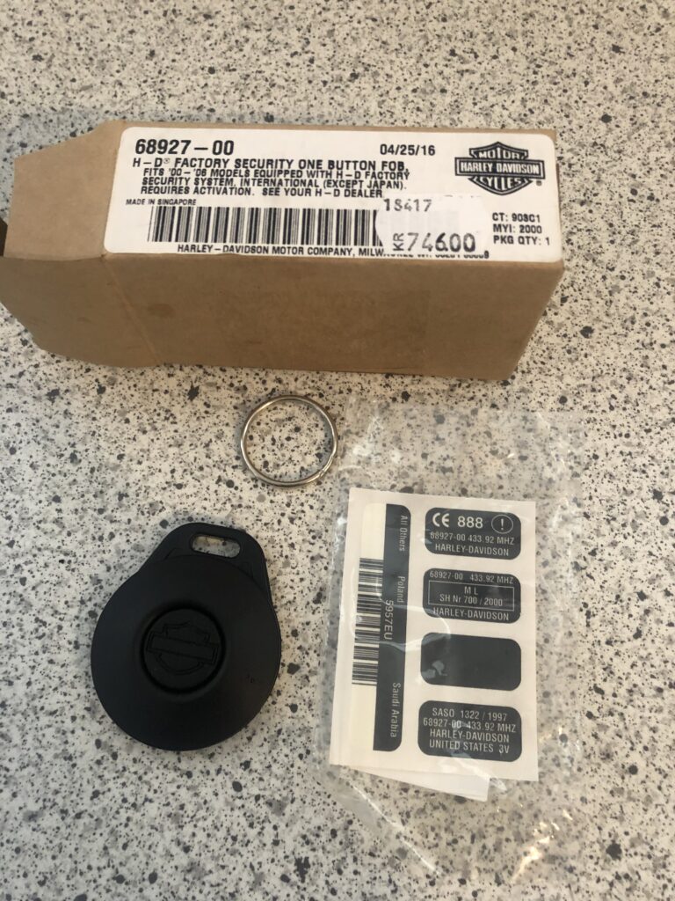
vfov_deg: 63.4
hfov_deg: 49.7
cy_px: 450
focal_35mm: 28
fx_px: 728
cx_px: 338
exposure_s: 1/15
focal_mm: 4
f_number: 1.8
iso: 80
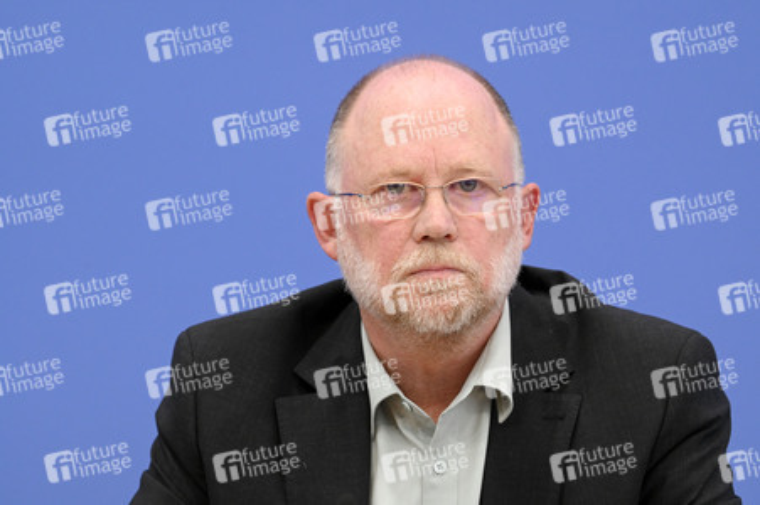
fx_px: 2848
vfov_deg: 10.1
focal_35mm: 135
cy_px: 252
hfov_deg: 15.2
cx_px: 380
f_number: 6.3
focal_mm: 135
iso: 4000
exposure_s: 1/400
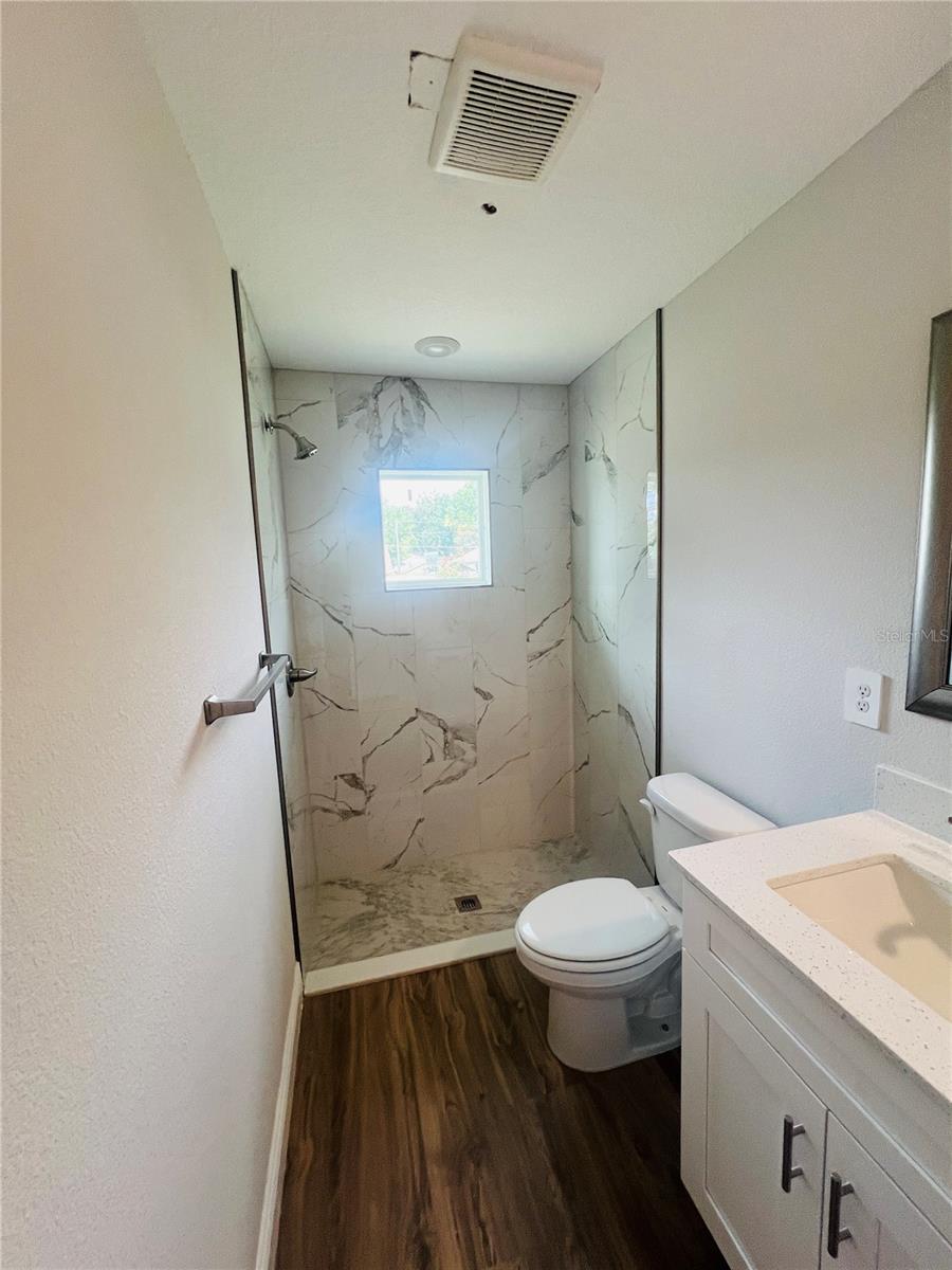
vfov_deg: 106.2
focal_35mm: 13
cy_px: 635
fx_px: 477
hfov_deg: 89.9
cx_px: 476
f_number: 1.8
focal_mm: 1.57
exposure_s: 1/120
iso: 125
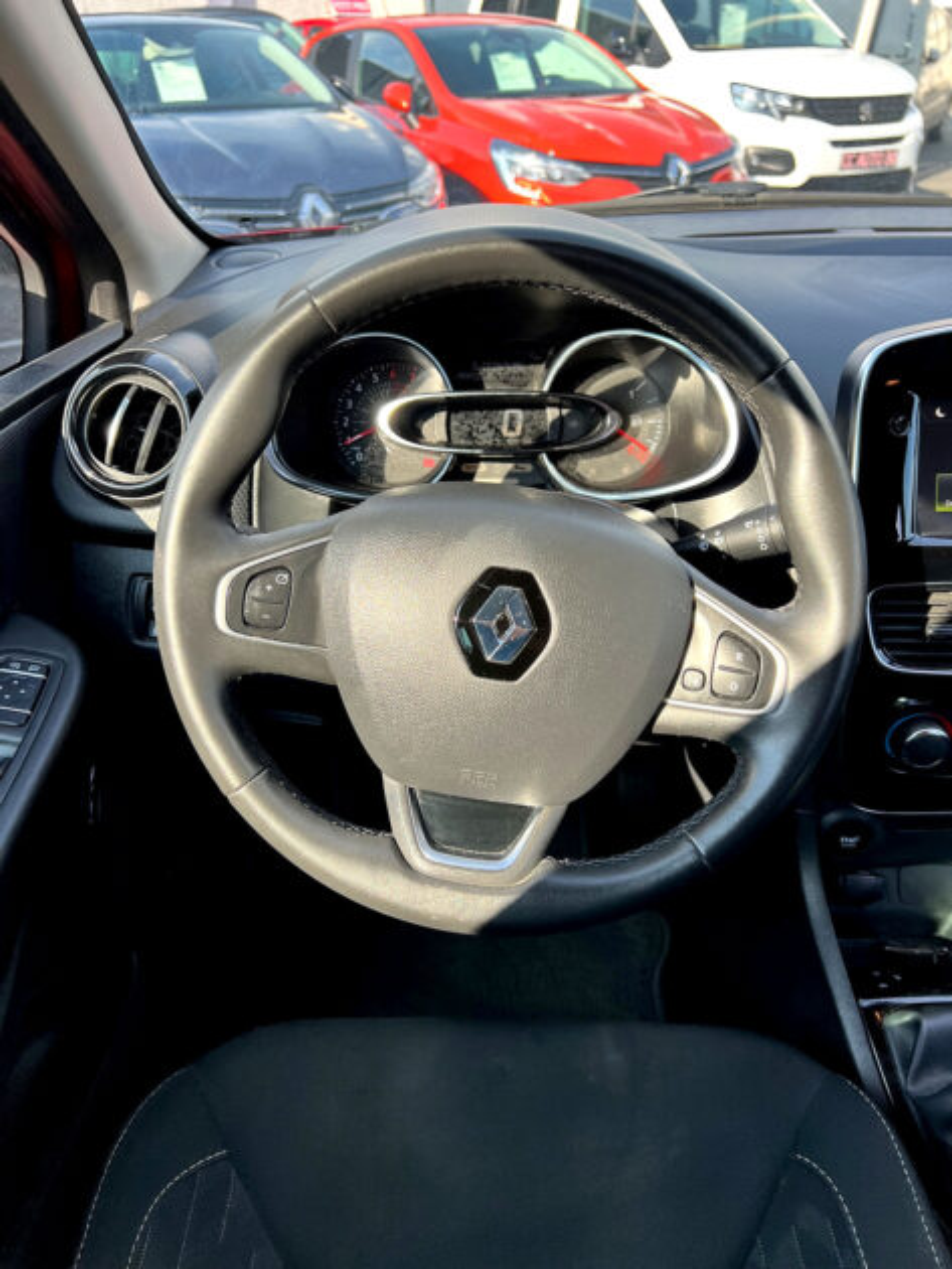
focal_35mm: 26
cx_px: 476
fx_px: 953
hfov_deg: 53.1
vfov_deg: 67.3
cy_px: 634
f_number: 1.5
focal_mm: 5.7
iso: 50
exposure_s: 1/394
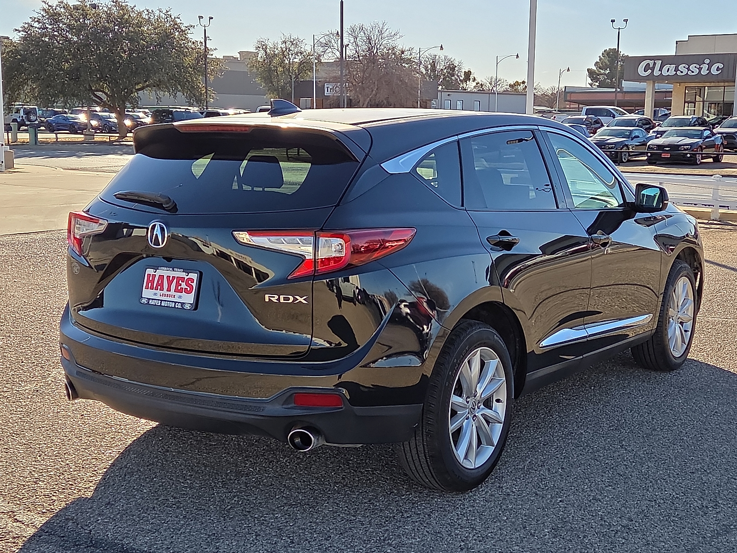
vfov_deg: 30.3
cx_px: 368
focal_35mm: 48
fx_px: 1022
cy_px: 276
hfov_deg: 39.7
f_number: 1.8
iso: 25
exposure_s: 1/1667
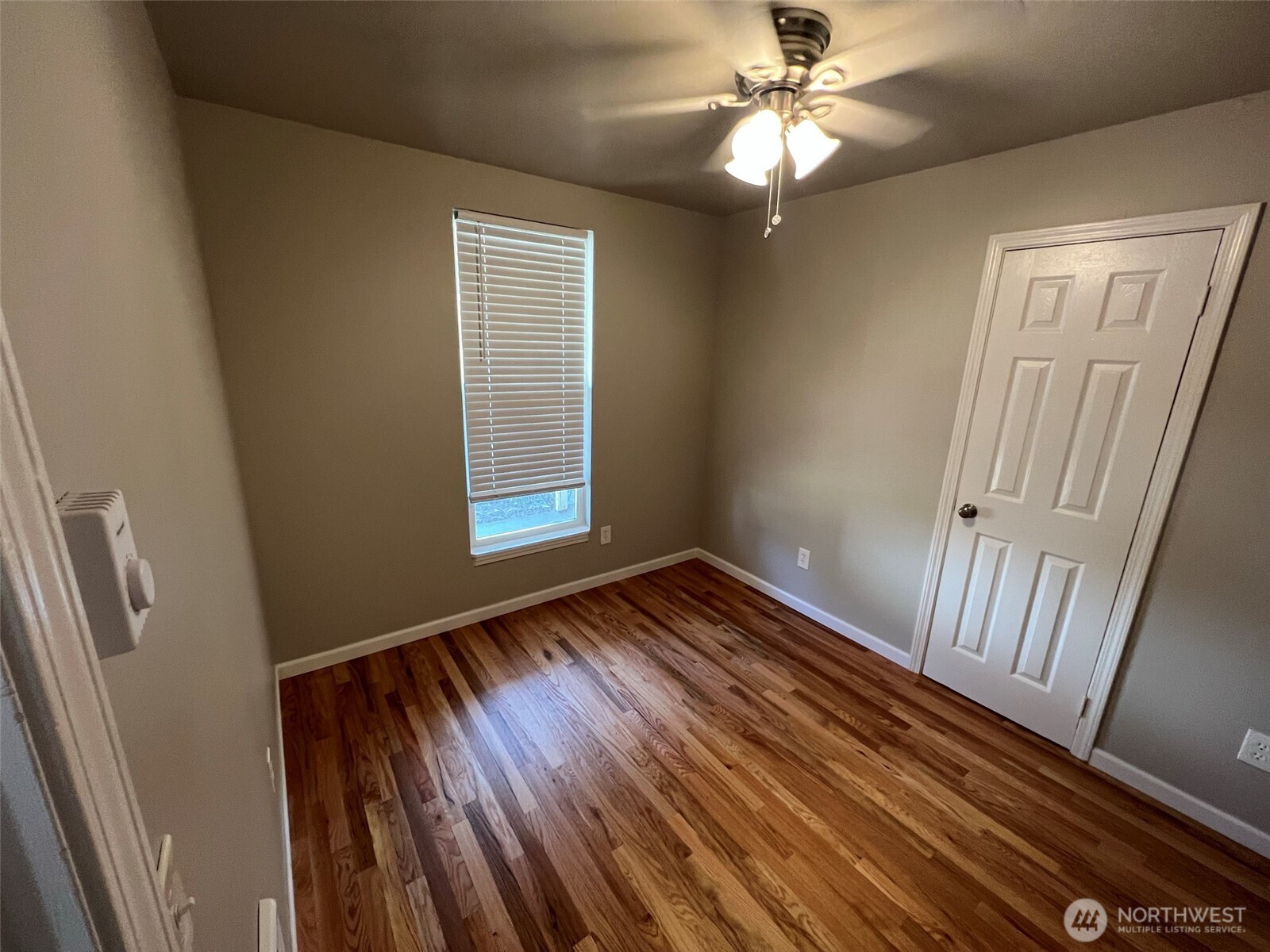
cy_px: 476
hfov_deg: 106.2
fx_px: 477
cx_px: 635
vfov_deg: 89.9
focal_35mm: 13
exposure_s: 1/60
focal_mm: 1.57
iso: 200
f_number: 1.8
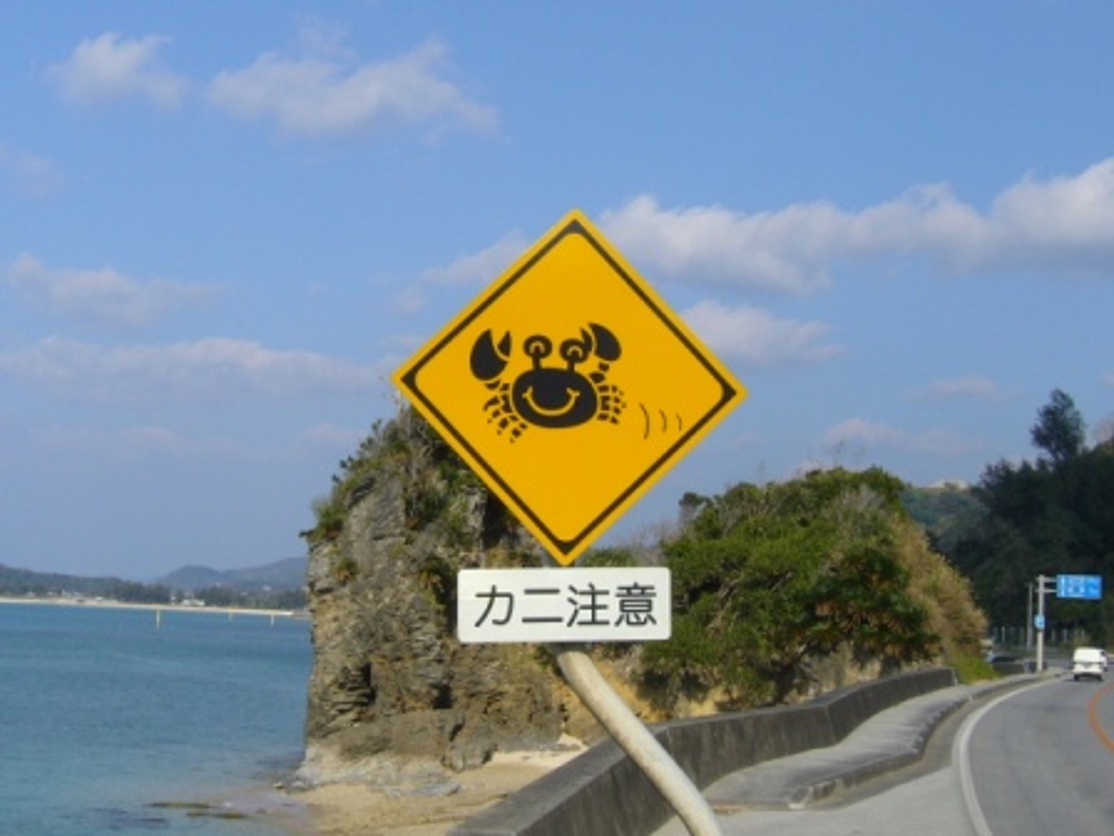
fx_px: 1963
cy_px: 418
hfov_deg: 31.7
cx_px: 557
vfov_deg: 24.0
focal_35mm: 61
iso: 80
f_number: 6.3
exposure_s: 1/500
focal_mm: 7.5
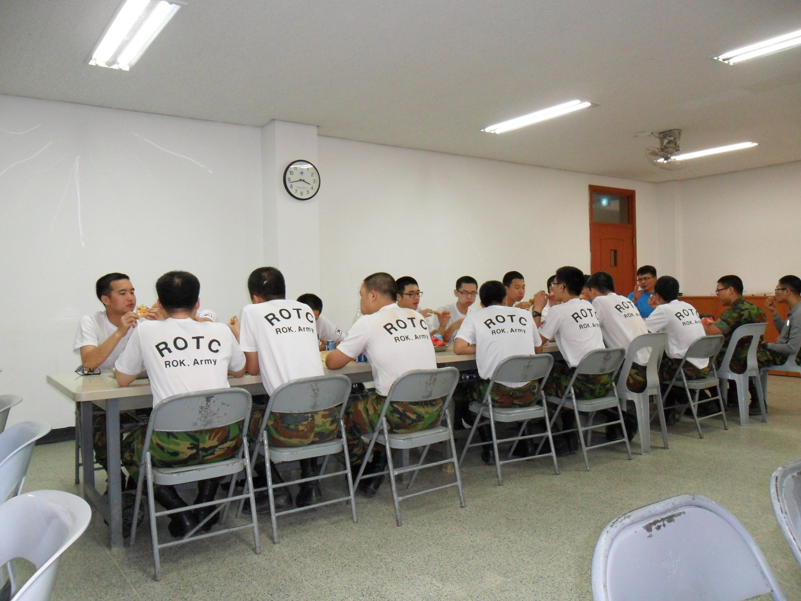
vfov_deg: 51.4
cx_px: 400
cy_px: 300
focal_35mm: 27
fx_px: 625
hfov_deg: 65.3
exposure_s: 1/45
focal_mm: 4.9
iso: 240
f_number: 3.5
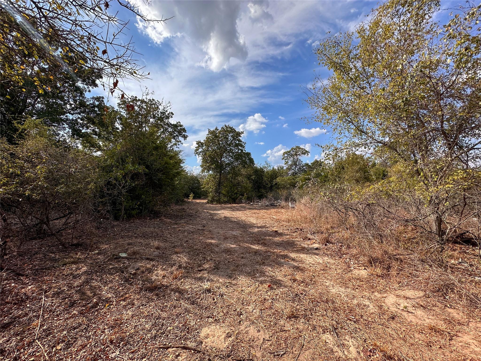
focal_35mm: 14
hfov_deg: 102.1
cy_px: 180
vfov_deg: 85.7
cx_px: 240
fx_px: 195
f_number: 2.2
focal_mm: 2.22
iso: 50
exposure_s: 1/1900
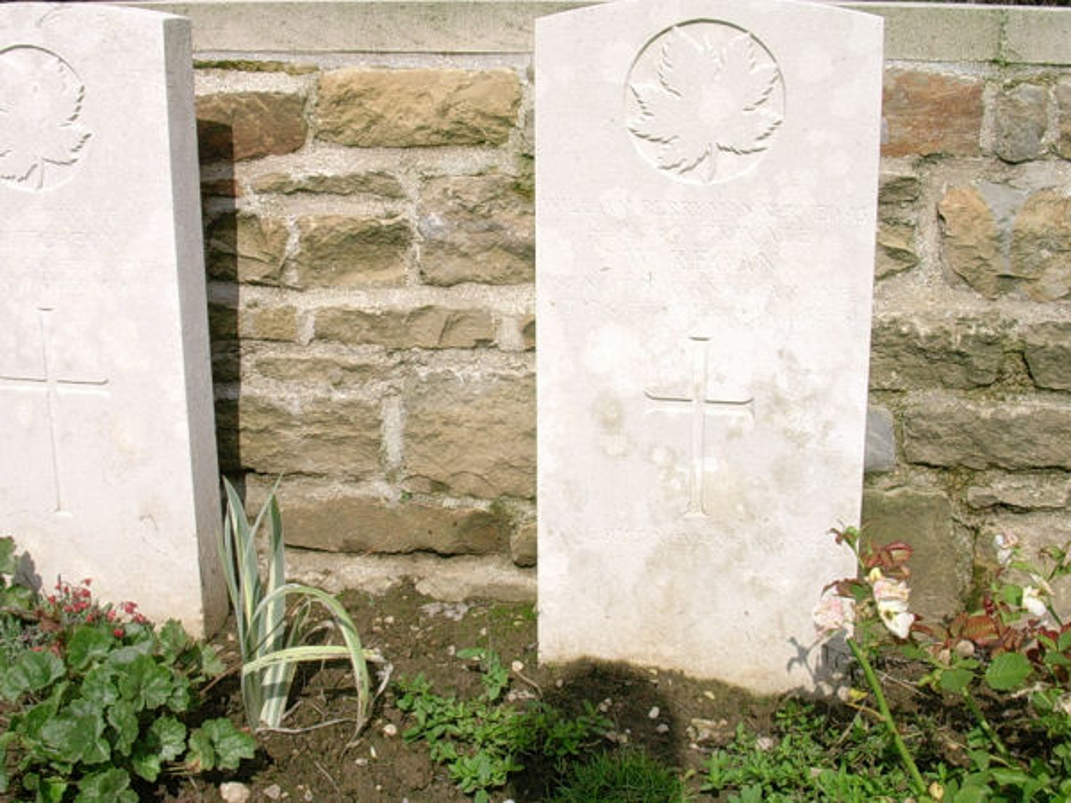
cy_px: 402
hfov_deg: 42.1
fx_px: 1392
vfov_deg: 32.2
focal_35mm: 45
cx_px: 536
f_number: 5.8
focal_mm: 6.7
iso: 70
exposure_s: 1/497
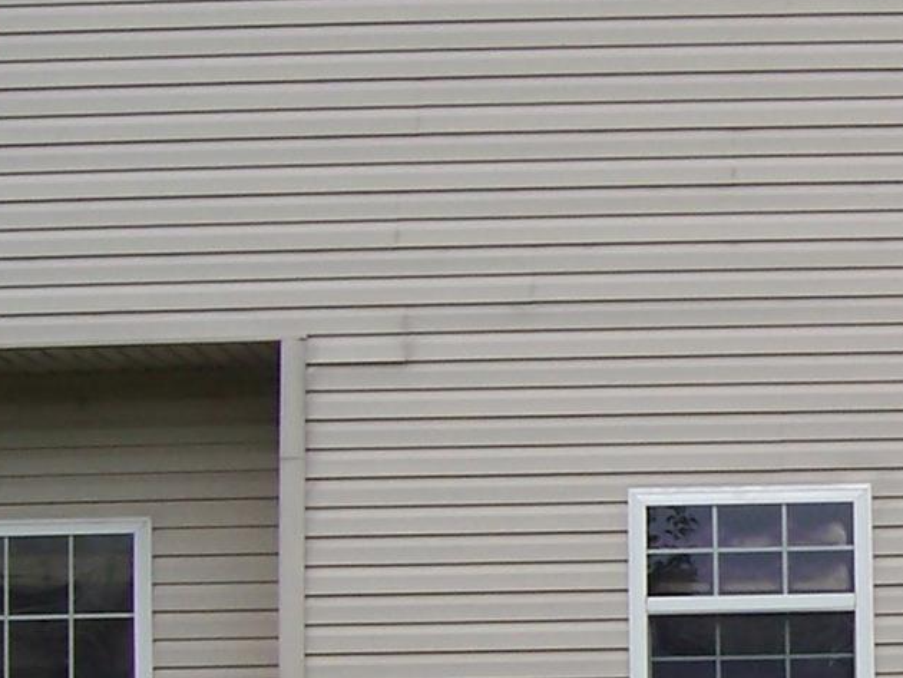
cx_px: 1016
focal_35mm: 117
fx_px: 3053
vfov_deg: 12.6
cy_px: 632
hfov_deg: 16.3
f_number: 4.8
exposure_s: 1/180
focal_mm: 6
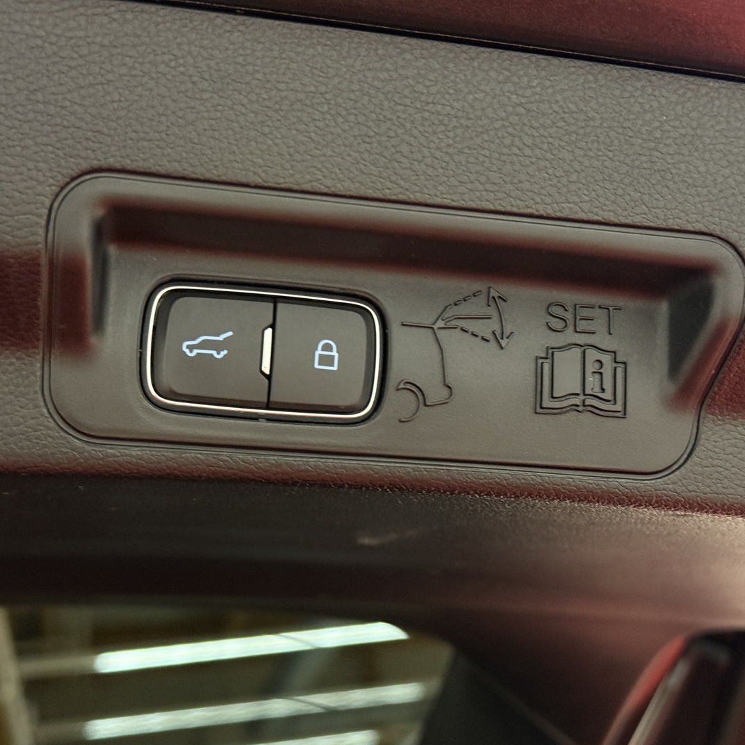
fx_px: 1388
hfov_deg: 30.0
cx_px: 389
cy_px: 375
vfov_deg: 30.0
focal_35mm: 57
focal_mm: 6.76
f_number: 1.78
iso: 320
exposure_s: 1/40
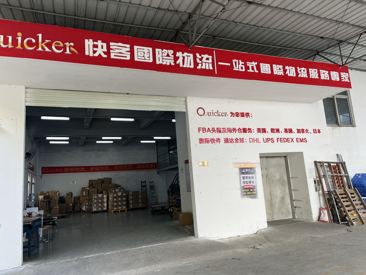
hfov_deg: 67.3
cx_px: 183
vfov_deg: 53.1
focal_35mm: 26
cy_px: 138
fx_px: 275
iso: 40
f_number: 1.6
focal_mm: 5.1
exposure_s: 1/121
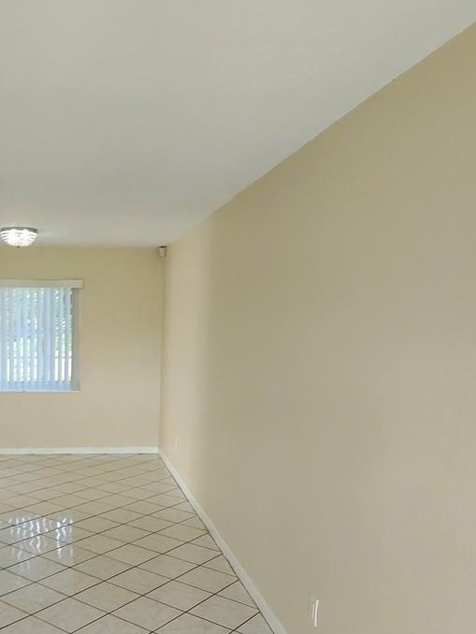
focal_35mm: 23
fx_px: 421
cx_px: 99
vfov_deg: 72.3
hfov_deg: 55.0
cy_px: 409
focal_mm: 2.24
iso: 257
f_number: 2.2
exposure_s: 1/59.9
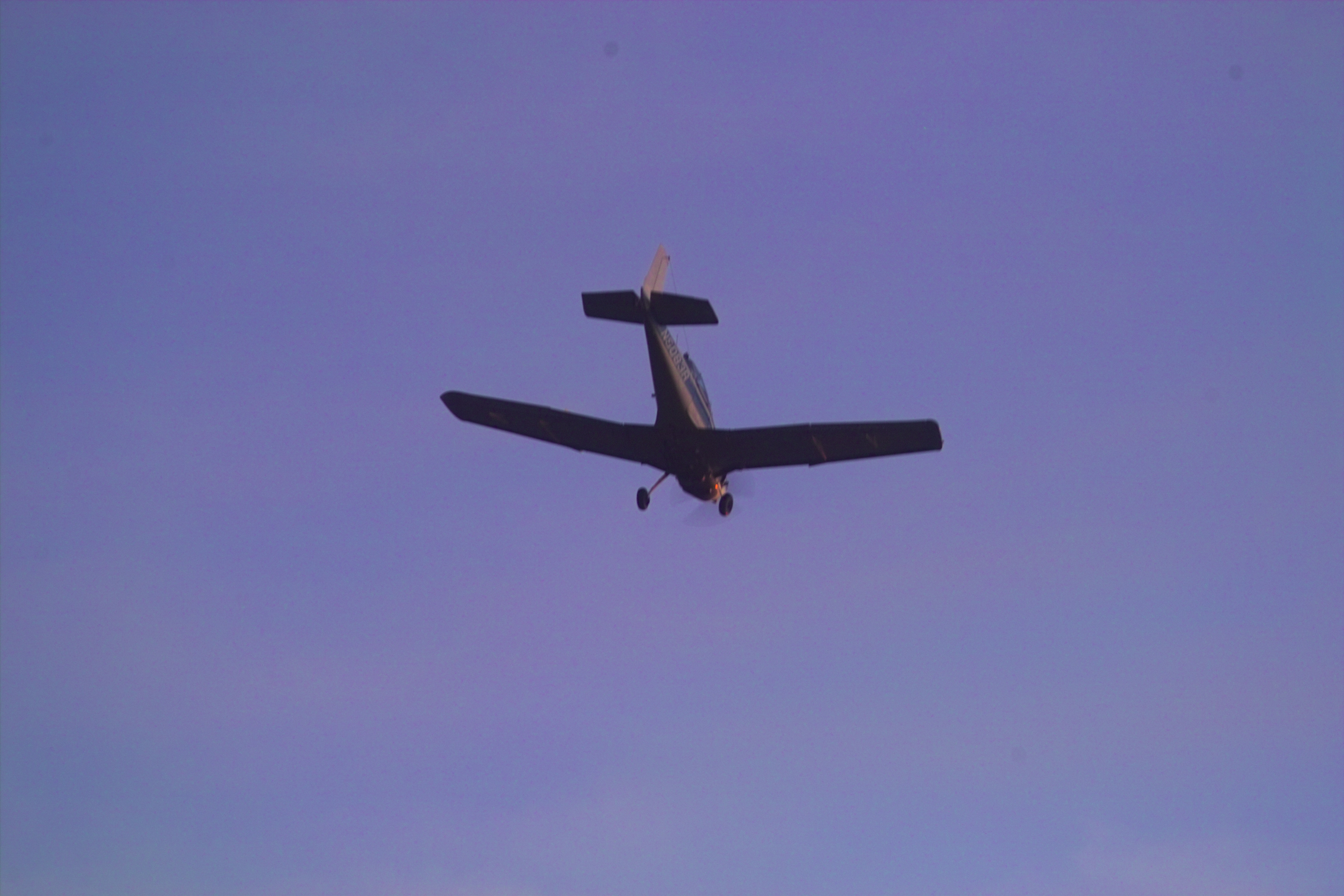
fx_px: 6682
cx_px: 672
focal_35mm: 179
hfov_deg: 11.5
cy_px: 448
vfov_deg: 7.7
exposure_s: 1/180
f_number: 4
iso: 100
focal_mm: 105
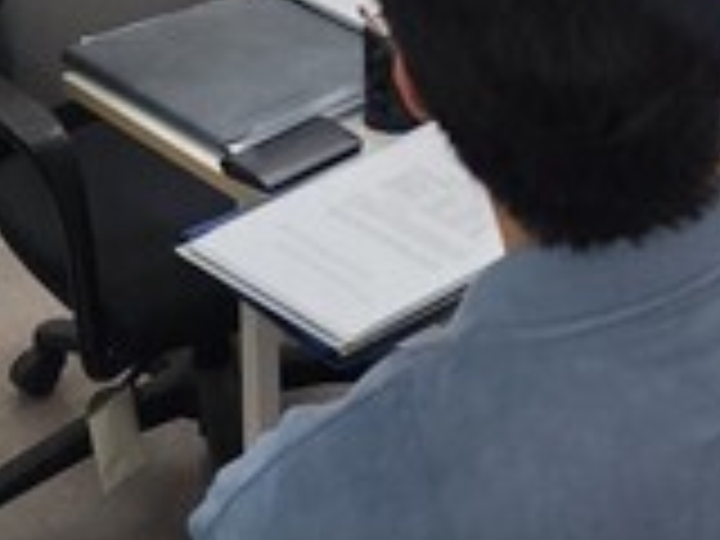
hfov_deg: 20.4
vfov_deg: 15.0
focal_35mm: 86
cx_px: 986
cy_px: -414
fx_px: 1789
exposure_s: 1/120
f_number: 1.8
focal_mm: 6.4
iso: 100
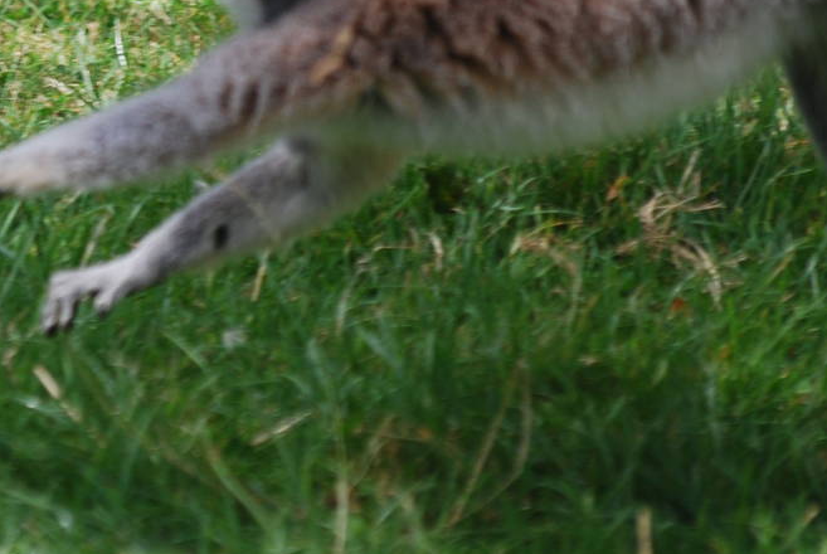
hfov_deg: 2.9
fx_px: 16383
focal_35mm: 712
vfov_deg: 1.9
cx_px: -42
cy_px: -26
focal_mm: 195
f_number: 5
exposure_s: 1/640
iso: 200
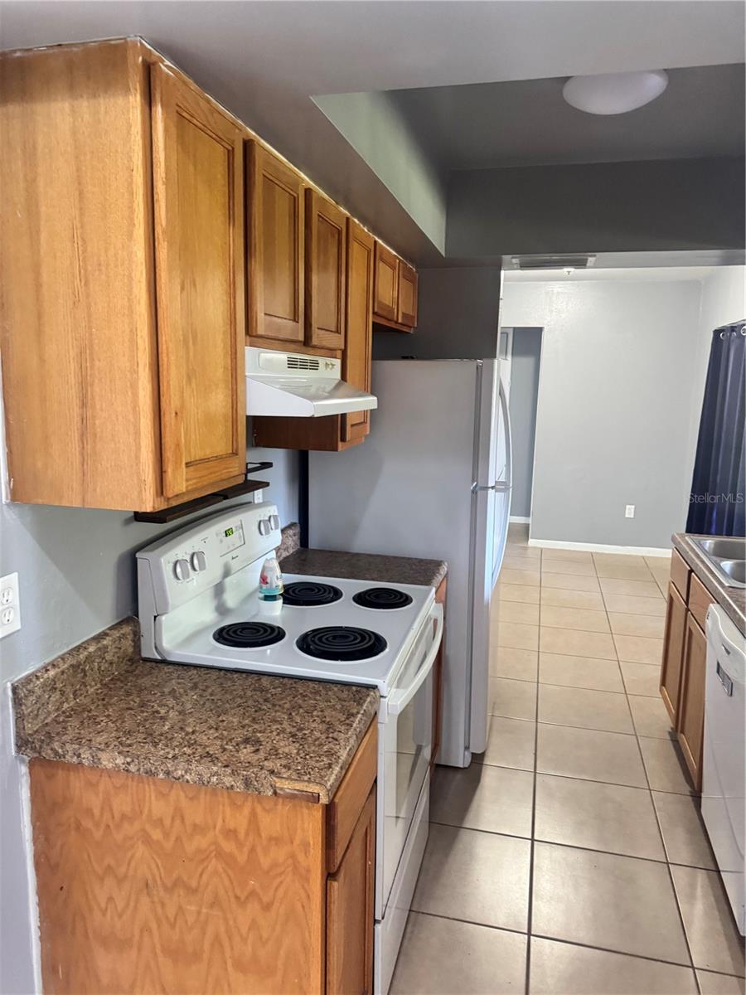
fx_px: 690
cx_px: 373
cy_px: 498
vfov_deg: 71.6
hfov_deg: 56.8
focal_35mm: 24
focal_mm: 6.76
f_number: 1.78
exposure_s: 1/60
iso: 640
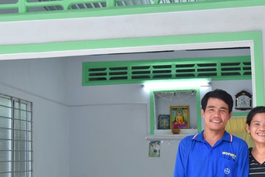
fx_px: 412
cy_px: 129
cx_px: 172
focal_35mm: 56
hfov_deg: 35.4
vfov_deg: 24.0
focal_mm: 30
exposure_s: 1/80
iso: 800
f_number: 6.3
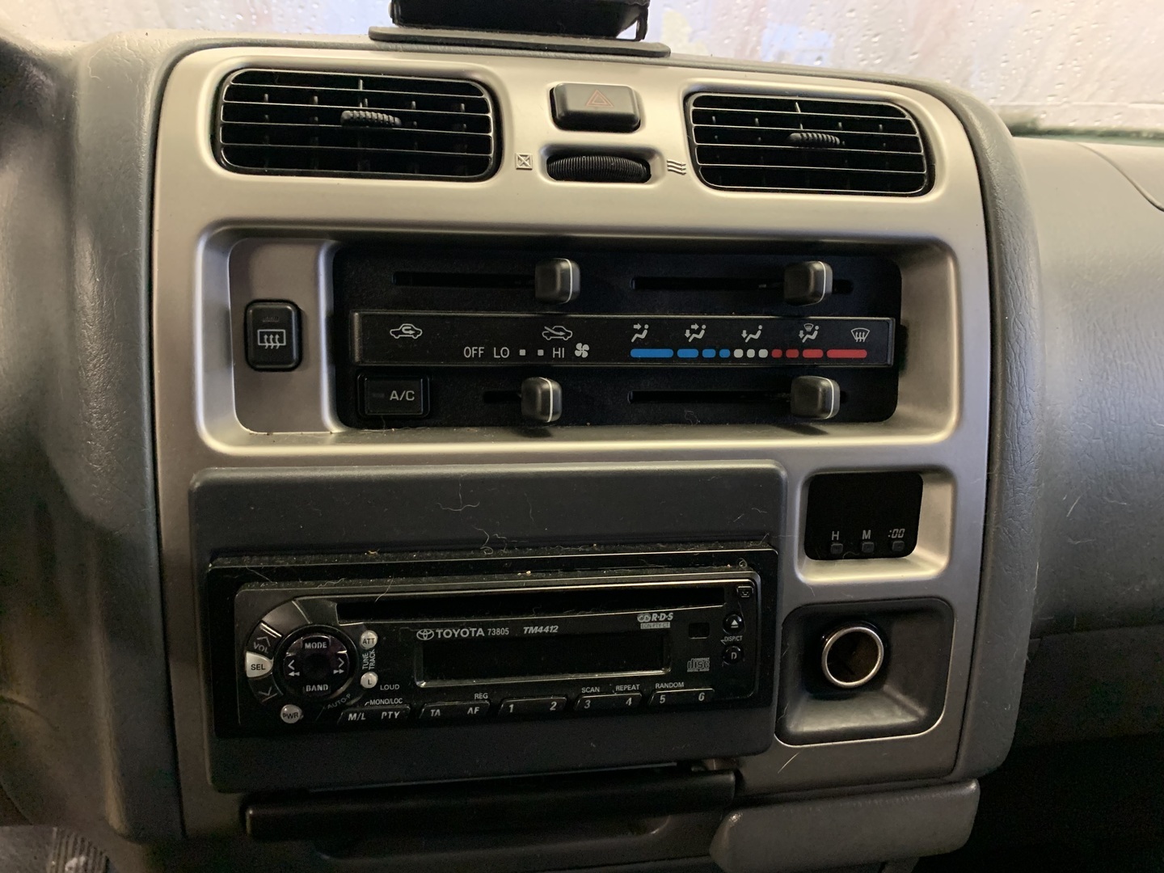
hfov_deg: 67.3
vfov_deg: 53.1
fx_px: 874
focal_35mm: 26
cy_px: 436
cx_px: 582
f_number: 1.8
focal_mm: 4.25
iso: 640
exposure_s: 1/25
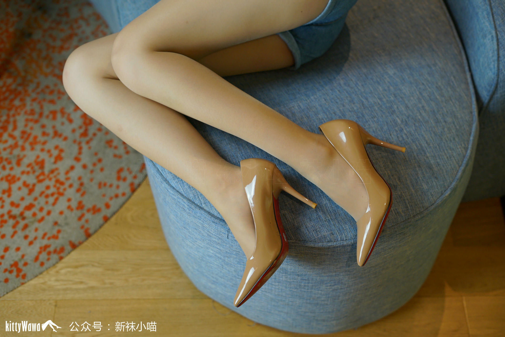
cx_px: 252
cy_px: 168
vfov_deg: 27.0
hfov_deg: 39.6
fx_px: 702
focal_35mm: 50
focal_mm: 50
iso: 320
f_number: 2.8
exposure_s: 1/60
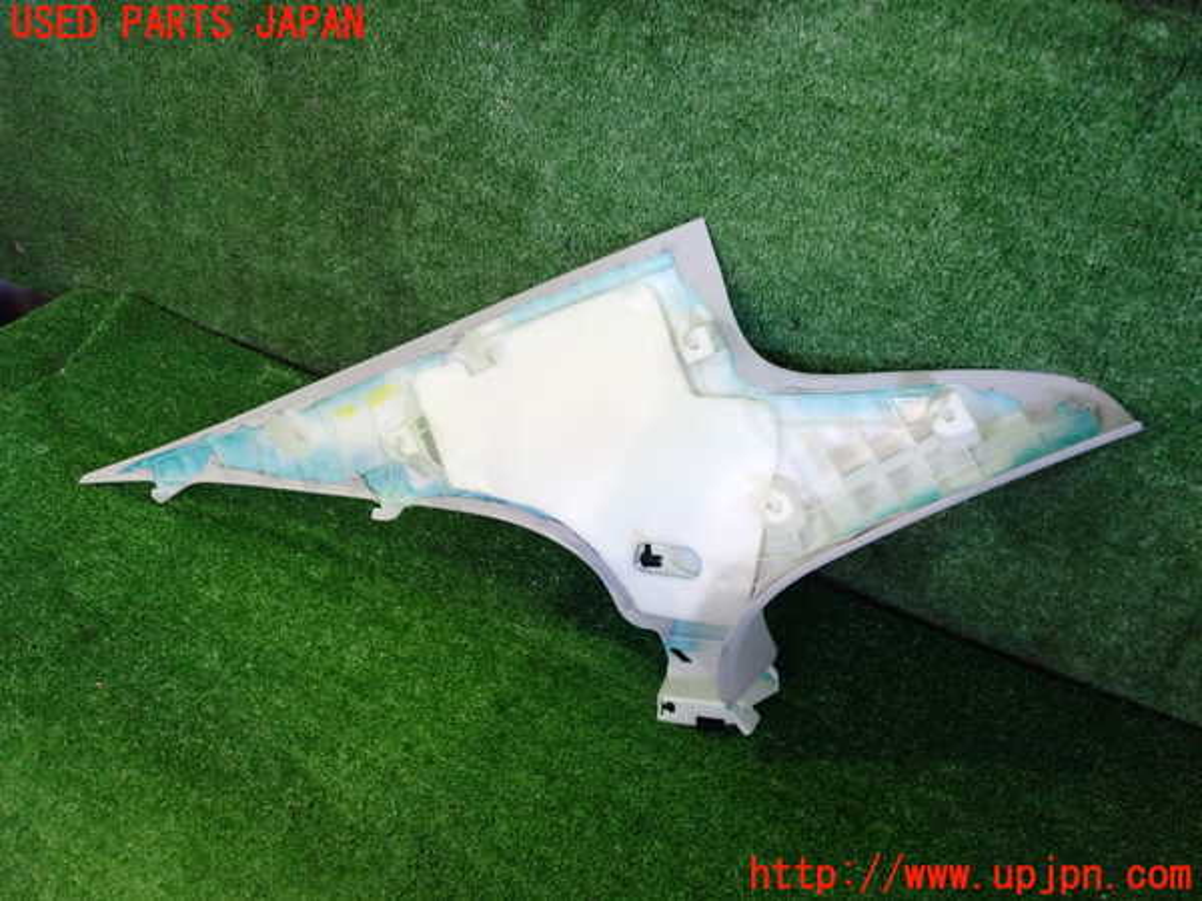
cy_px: 450
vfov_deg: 46.8
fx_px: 1042
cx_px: 601
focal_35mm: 30
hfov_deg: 60.0
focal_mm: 5.4
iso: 1000
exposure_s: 1/80
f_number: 2.3
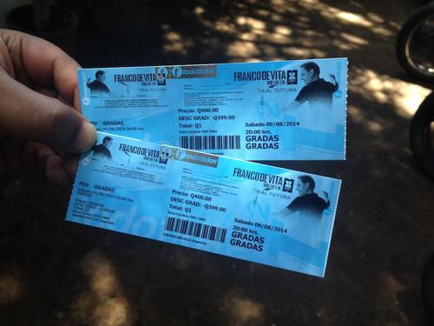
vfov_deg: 40.7
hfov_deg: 52.6
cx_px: 217
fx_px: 439
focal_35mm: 35
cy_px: 163
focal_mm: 4.28
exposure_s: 1/120
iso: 80
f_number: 2.4
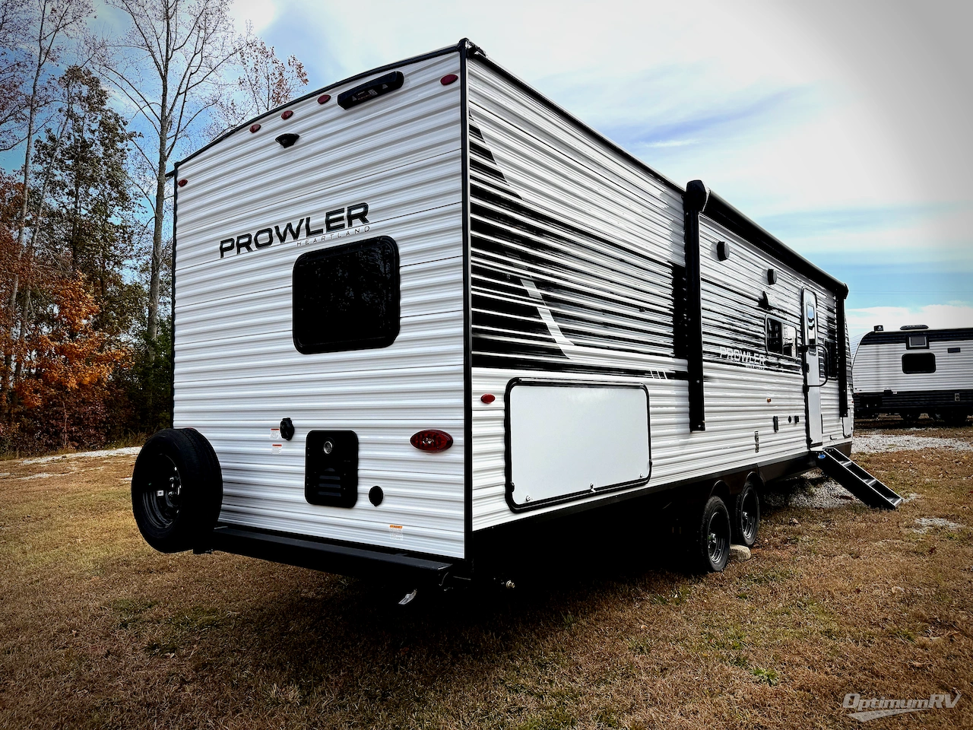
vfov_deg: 56.8
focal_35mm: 24
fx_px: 675
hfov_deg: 71.6
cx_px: 486
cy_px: 365
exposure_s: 1/3759
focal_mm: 6.76
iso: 80
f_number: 1.78
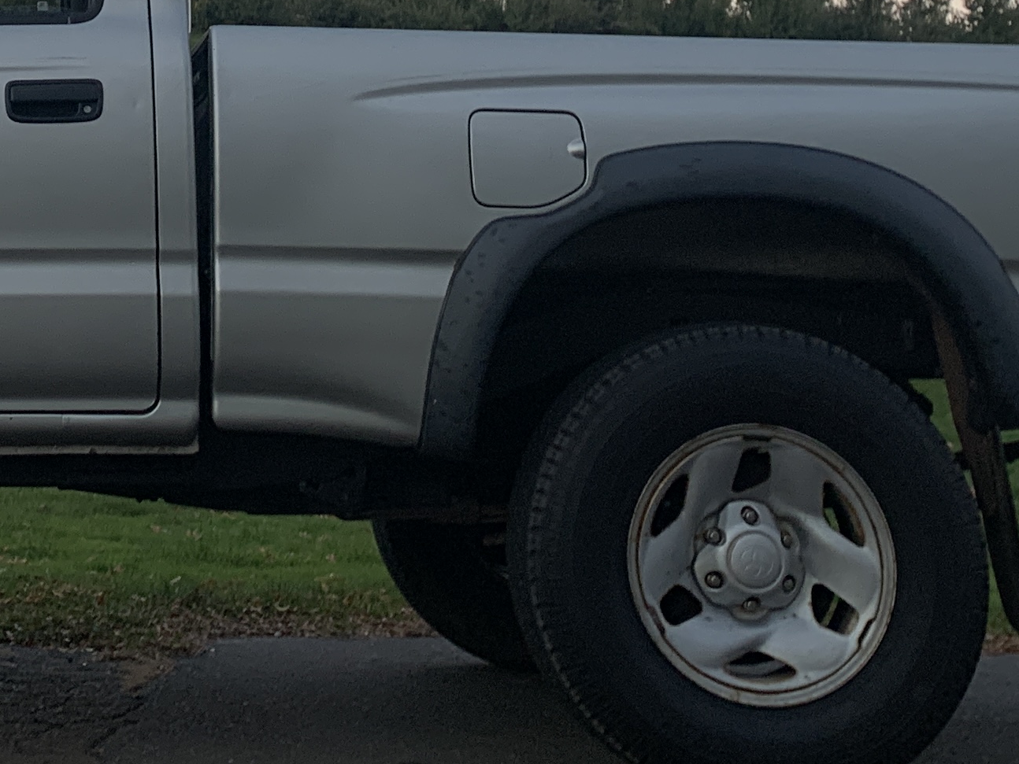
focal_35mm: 81
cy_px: -282
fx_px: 2385
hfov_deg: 23.3
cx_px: 50
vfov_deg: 17.0
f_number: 1.8
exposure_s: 1/121
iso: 40
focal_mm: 4.25
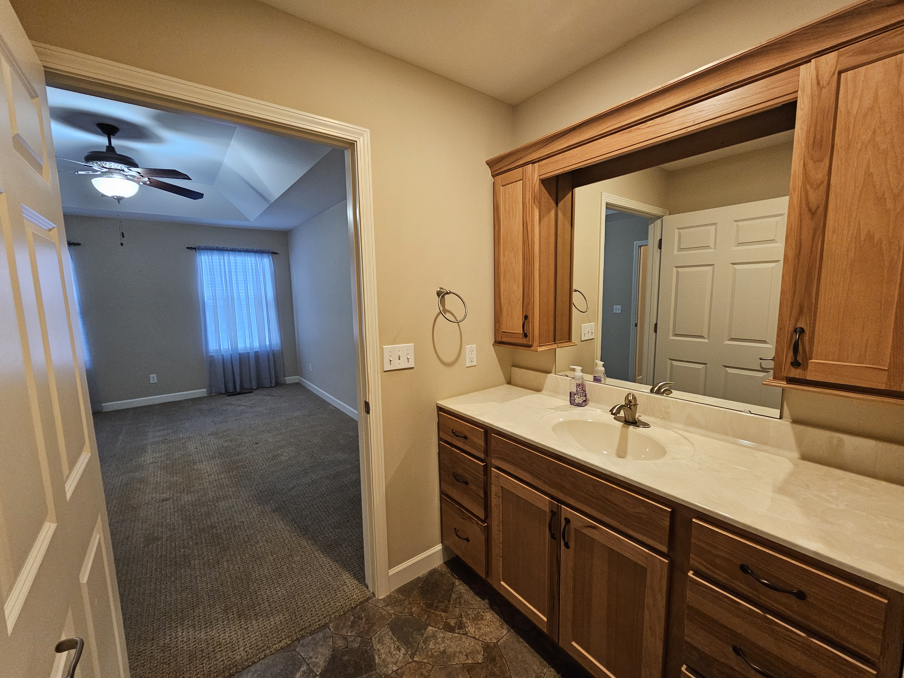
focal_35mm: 13
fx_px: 339
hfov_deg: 106.2
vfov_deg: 89.9
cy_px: 339
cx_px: 452
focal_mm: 2.2
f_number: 2.2
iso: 400
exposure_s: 1/60
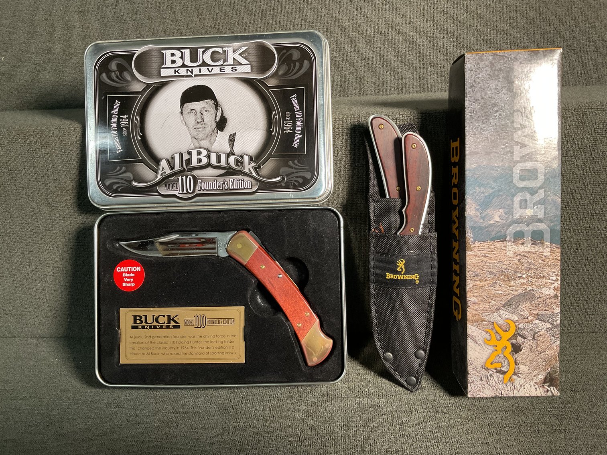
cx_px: 304
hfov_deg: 61.7
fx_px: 509
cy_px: 228
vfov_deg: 48.2
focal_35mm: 29
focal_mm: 3
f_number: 1.8
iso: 80
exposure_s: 1/60
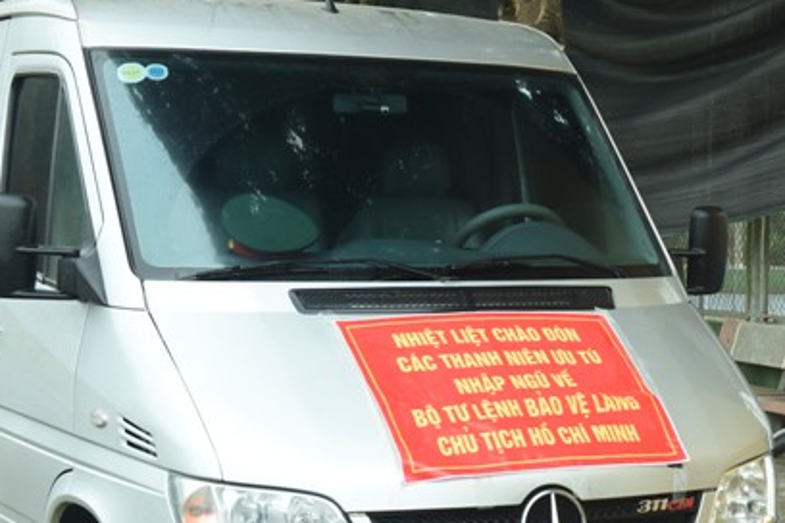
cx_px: 696
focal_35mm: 98
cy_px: 284
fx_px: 2137
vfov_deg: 14.0
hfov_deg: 20.4
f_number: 5.6
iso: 640
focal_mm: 50
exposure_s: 1/60
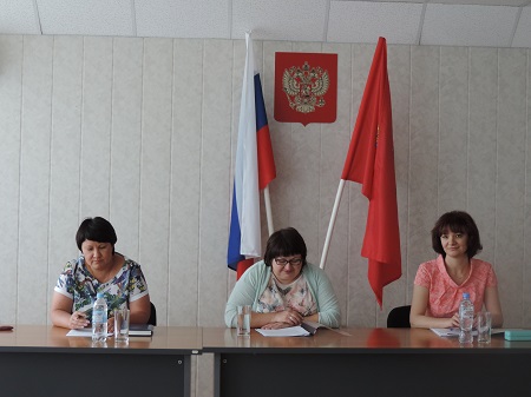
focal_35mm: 70
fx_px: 1073
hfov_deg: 27.8
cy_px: 198
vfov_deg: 21.0
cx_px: 266
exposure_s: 1/60
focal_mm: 12.4
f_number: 3.9
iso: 360
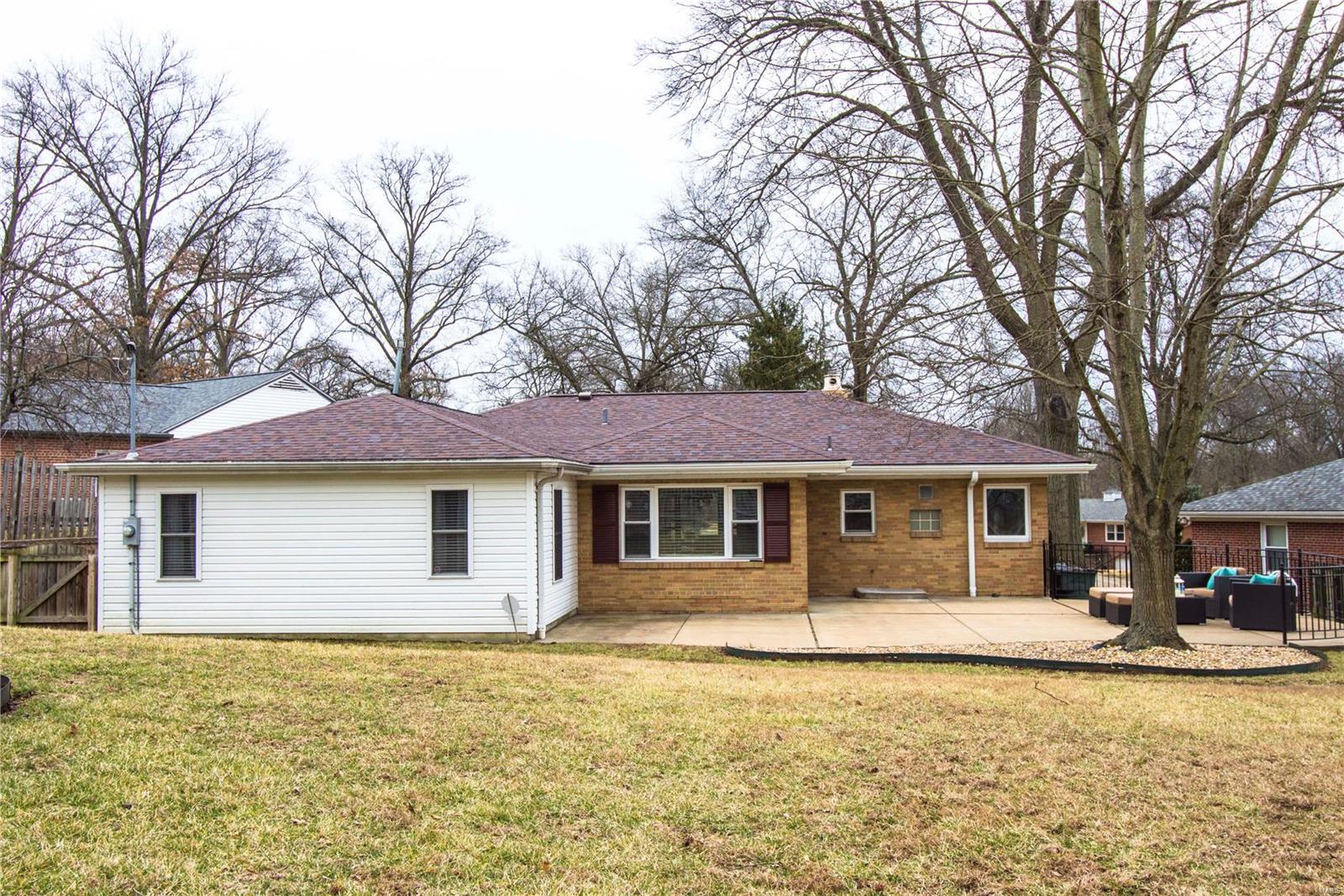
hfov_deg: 57.2
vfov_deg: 40.0
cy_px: 448
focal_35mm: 33
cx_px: 672
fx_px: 1232
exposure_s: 1/500
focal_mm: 22
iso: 360
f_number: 8
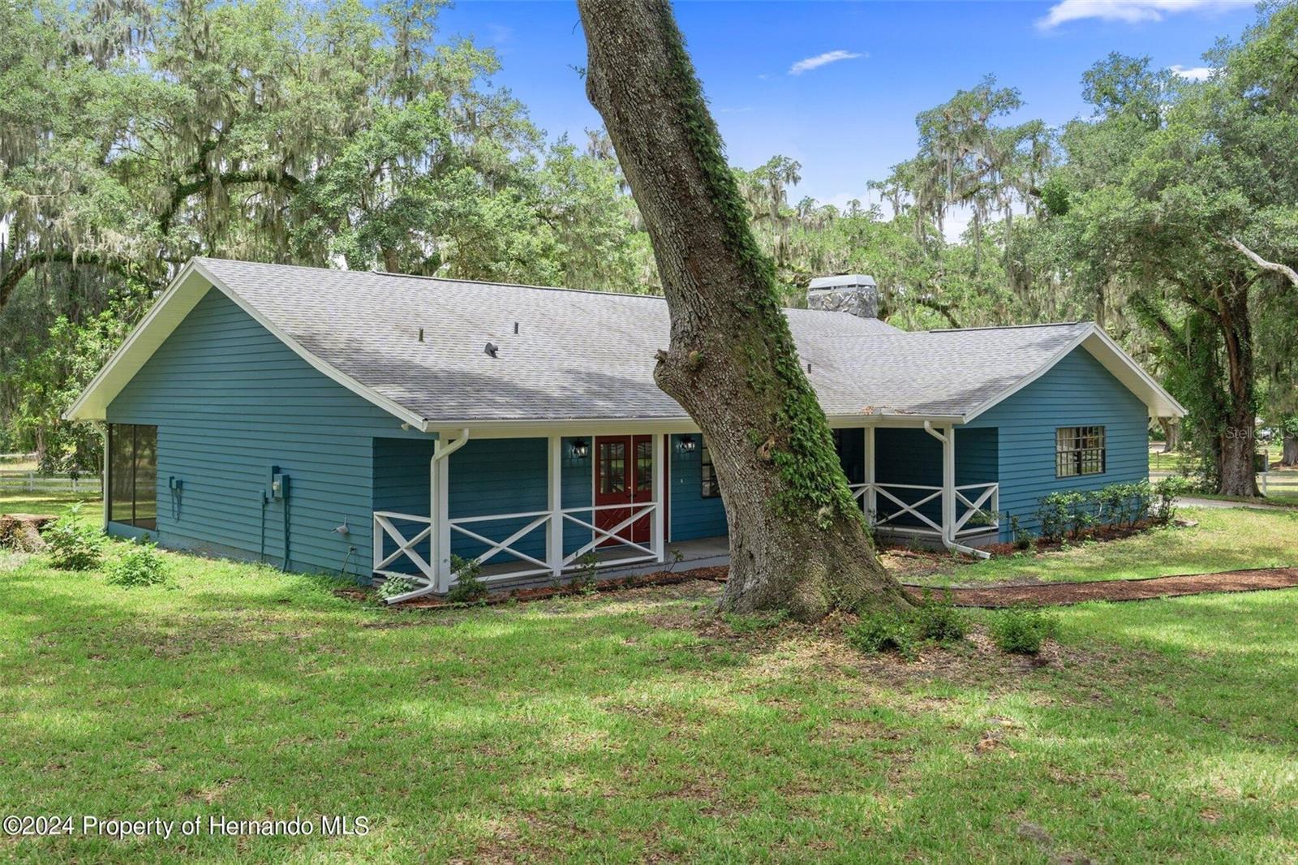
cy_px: 432
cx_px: 649
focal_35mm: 30
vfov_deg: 43.6
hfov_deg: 61.9
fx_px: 1081
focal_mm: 30
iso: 400
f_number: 8
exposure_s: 1/250
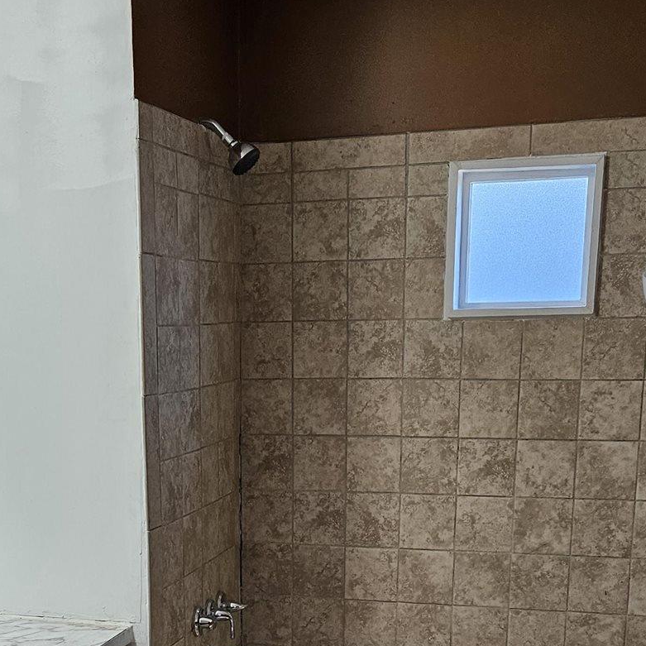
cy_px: 639
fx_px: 1267
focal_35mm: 60
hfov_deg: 28.5
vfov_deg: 27.1
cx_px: 241
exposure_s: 1/120
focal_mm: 5.4
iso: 200
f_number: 1.8
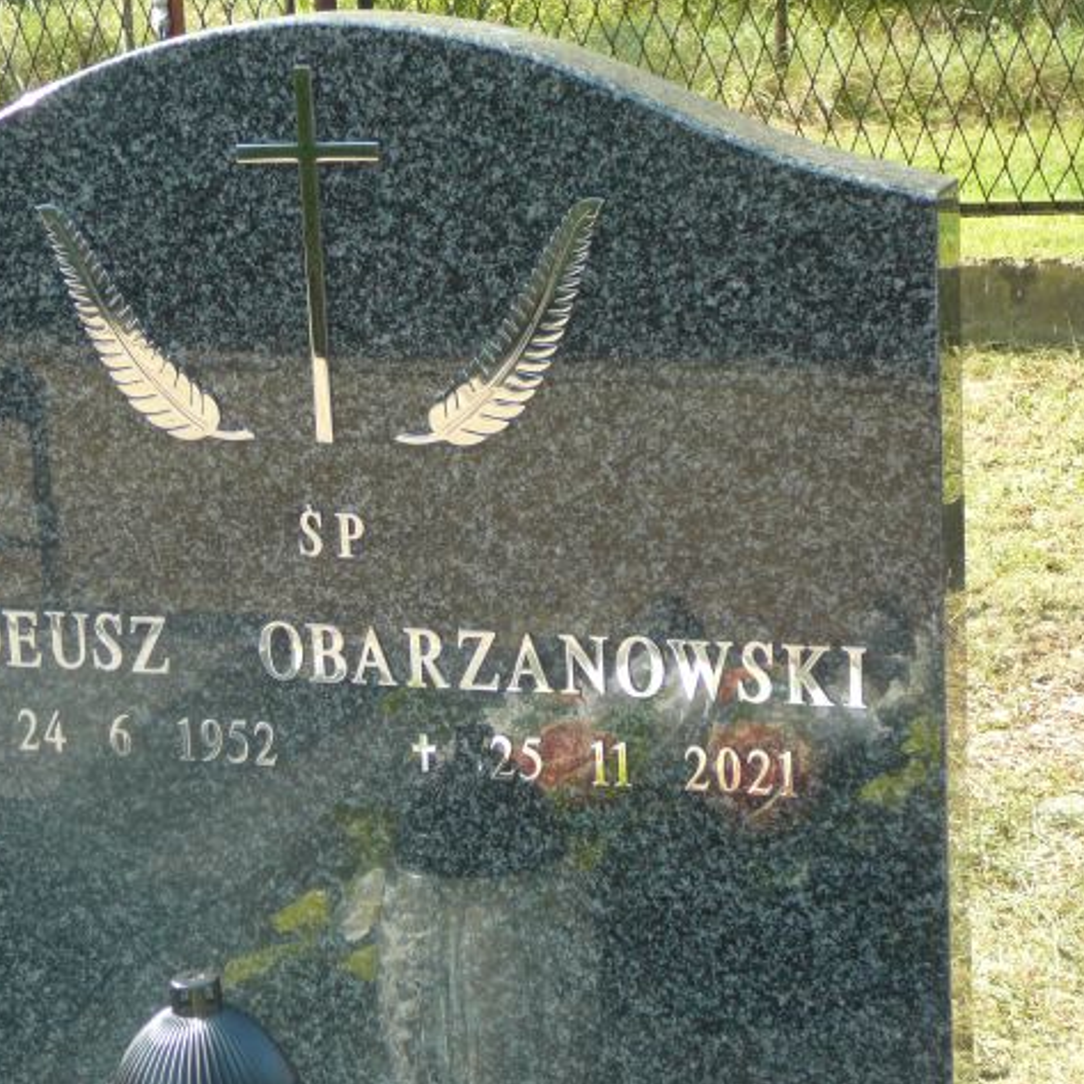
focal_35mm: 85
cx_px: 371
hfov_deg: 20.3
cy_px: 541
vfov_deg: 20.4
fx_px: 3011
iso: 80
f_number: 3.7
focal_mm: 10.5
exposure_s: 1/100
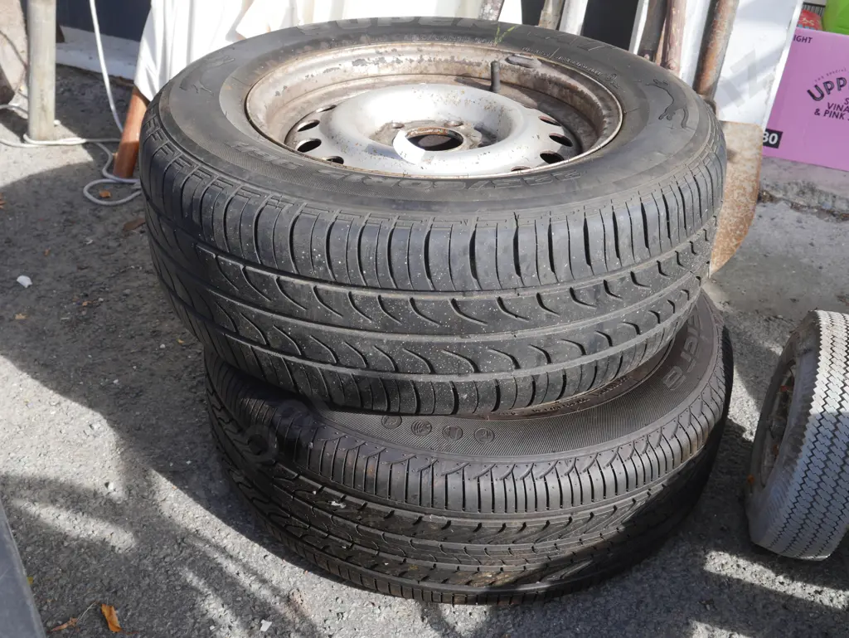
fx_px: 982
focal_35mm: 40
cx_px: 424
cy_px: 319
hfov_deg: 46.8
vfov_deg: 36.0
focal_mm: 20
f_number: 6.3
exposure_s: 1/200
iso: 200
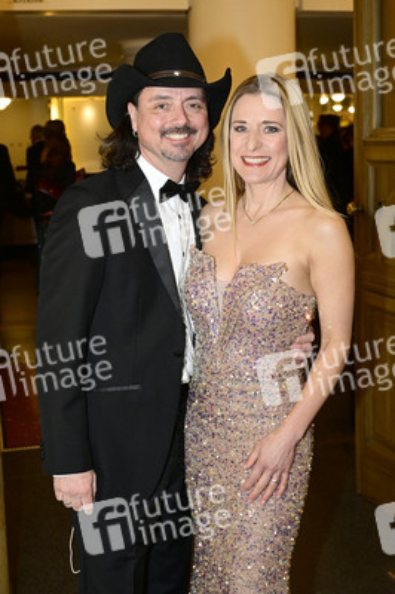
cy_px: 297
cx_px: 198
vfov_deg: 47.4
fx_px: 676
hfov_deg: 32.6
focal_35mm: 41
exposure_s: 1/200
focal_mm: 41
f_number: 5.6
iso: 4000
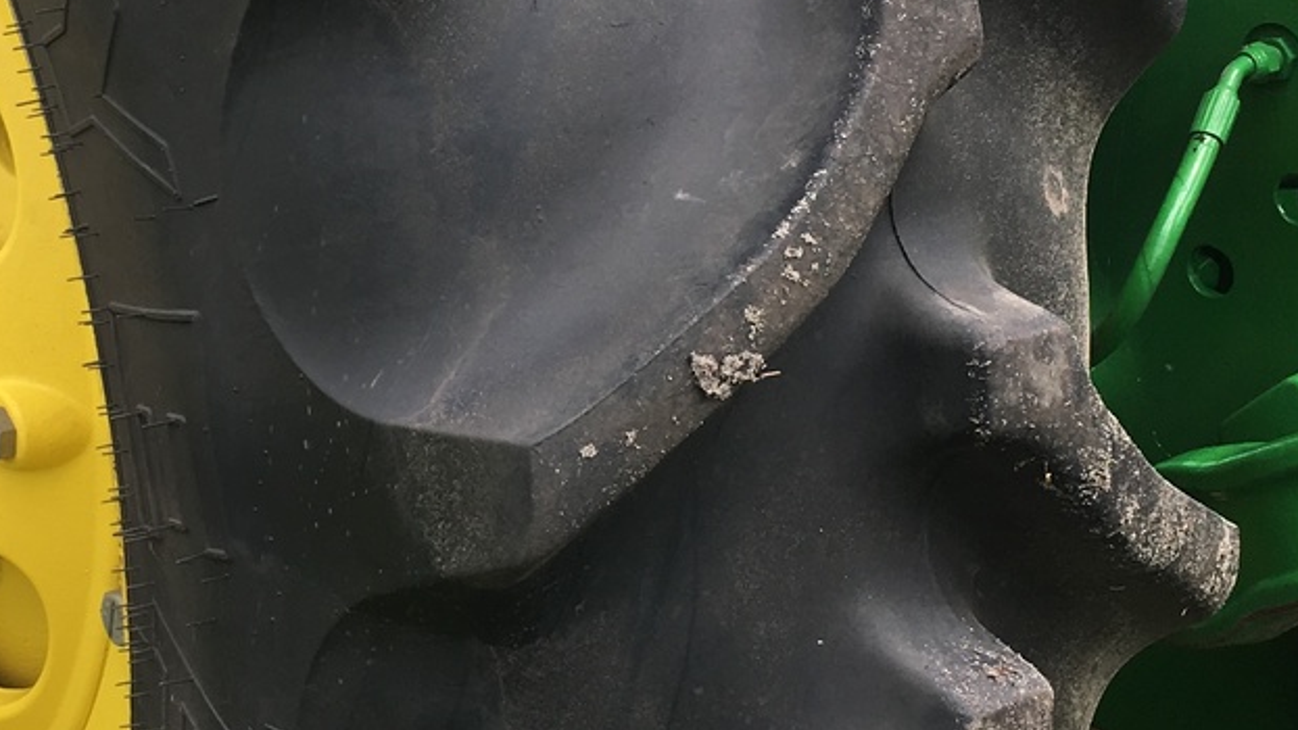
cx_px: 353
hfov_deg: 26.9
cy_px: 267
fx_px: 2685
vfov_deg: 15.5
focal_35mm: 78
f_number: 2.2
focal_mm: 4.15
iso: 25
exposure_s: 1/425
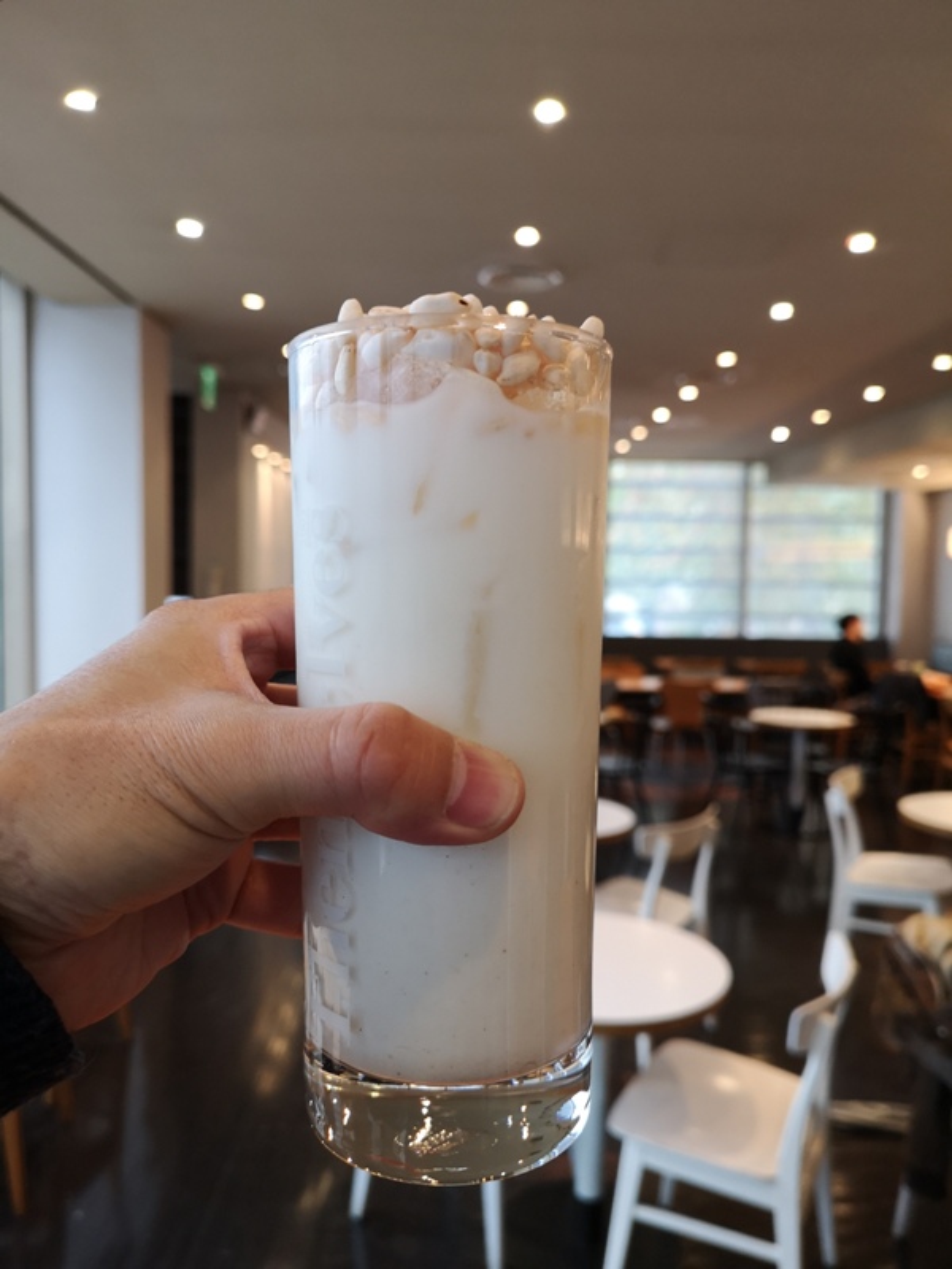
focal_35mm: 27
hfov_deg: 51.4
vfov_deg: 65.3
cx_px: 476
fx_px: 990
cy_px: 634
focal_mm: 3.95
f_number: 1.8
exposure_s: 1/36
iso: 160
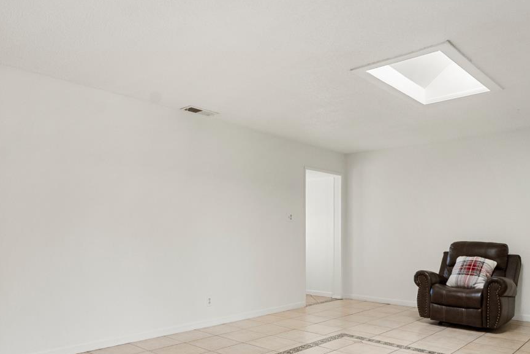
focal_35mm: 26
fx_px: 383
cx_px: 260
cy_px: 201
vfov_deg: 49.4
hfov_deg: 69.4
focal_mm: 10
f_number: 8
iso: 250
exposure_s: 1/2.5
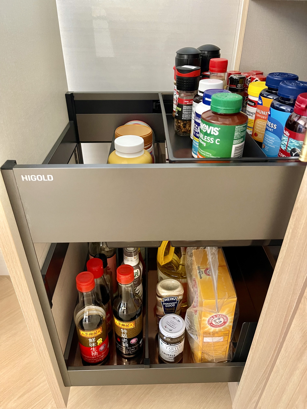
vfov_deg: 69.4
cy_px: 204
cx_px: 154
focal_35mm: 25
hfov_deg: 54.9
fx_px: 296
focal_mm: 5.1
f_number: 1.6
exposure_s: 1/33
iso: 500
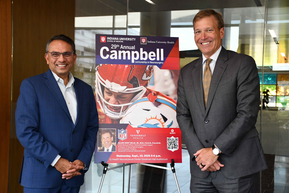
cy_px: 96
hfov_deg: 35.1
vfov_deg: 23.8
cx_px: 144
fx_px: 458
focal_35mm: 57
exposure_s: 1/125
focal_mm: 38
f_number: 4.2
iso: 900
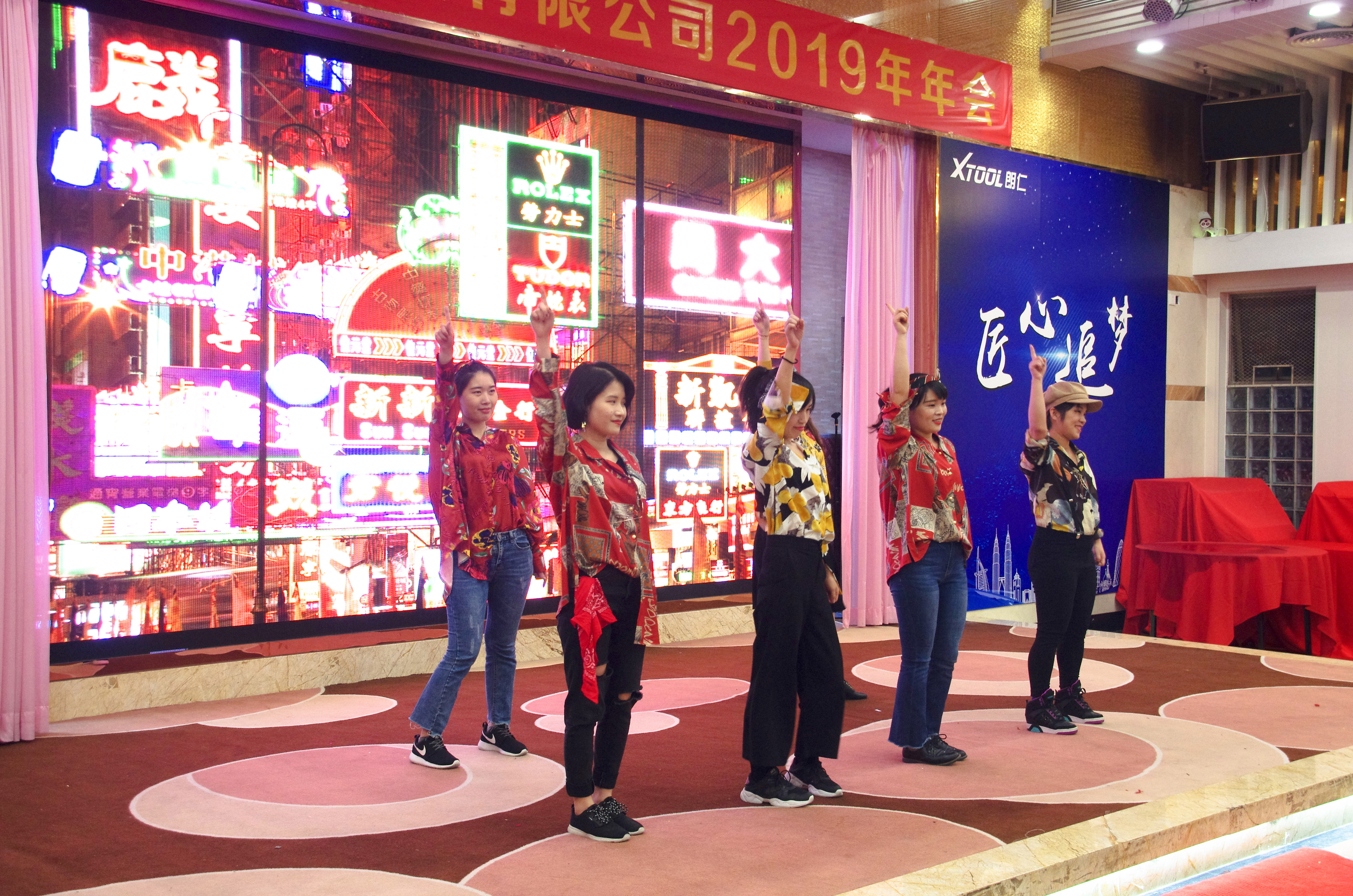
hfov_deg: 45.5
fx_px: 1613
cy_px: 448
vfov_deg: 31.1
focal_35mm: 43
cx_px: 676
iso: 800
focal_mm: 29
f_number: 6.3
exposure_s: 1/60
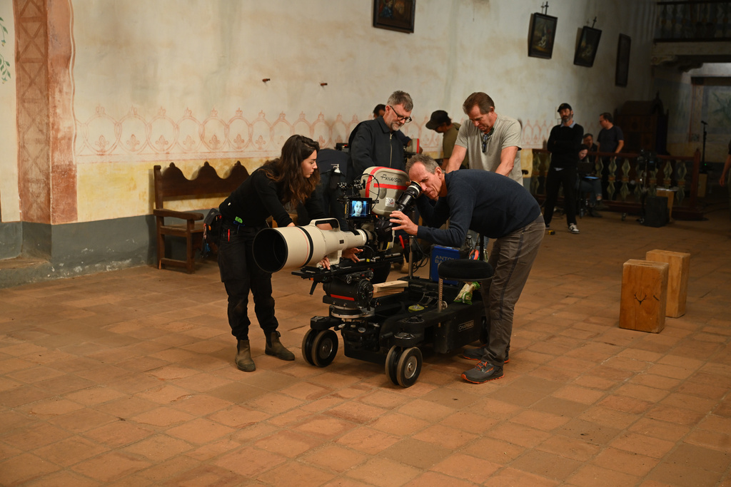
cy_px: 244
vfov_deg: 32.6
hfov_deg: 47.4
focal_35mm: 41
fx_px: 833
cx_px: 366
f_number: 3.5
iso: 1000
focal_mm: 41
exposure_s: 1/100
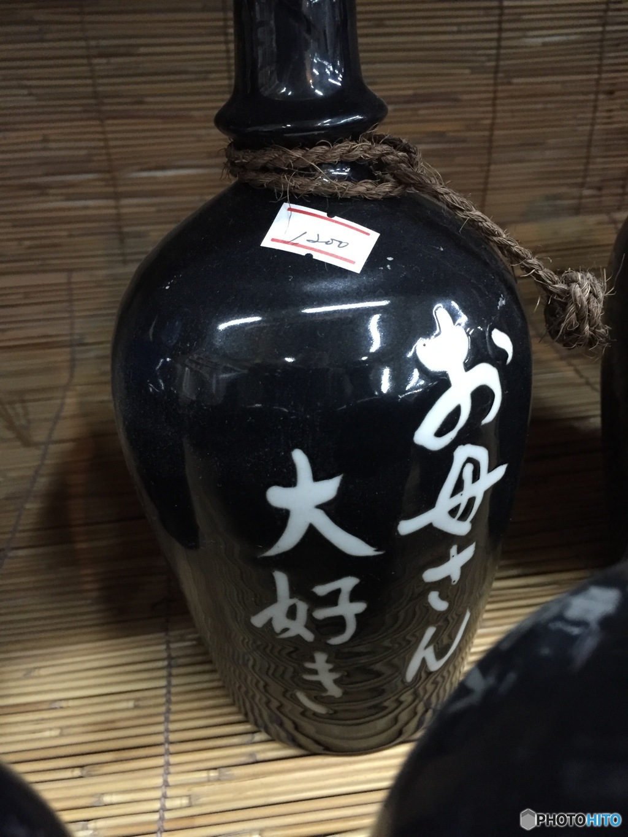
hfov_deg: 48.2
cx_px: 314
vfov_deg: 61.7
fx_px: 701
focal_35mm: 29
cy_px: 418
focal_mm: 4.15
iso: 250
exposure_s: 1/15
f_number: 2.2
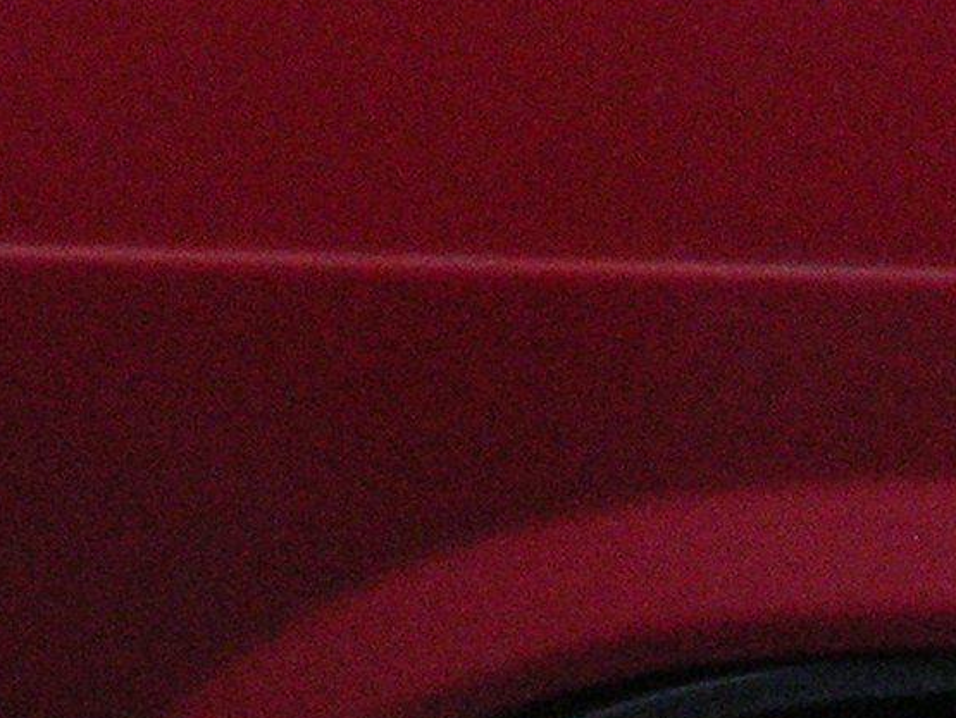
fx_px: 34102
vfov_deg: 1.2
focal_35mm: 1234
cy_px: 1391
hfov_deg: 1.6
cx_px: 1814
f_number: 4.1
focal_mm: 52.4
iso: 200
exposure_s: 1/253
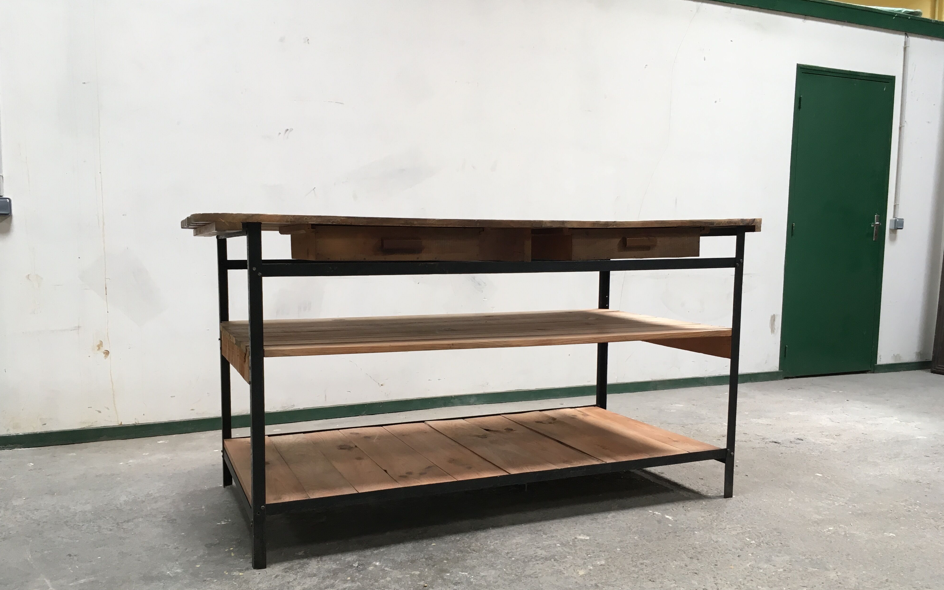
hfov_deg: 61.2
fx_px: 798
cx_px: 474
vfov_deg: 40.5
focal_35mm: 31
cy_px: 341
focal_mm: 4.15
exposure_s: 1/33
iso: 25
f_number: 2.2
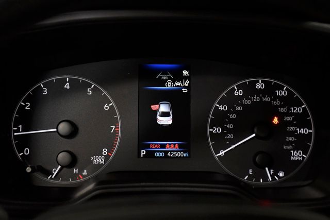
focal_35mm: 57
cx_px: 165
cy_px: 110
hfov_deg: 35.0
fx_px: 523
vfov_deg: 23.8
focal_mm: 38
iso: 2500
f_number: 4.2
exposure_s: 1/200
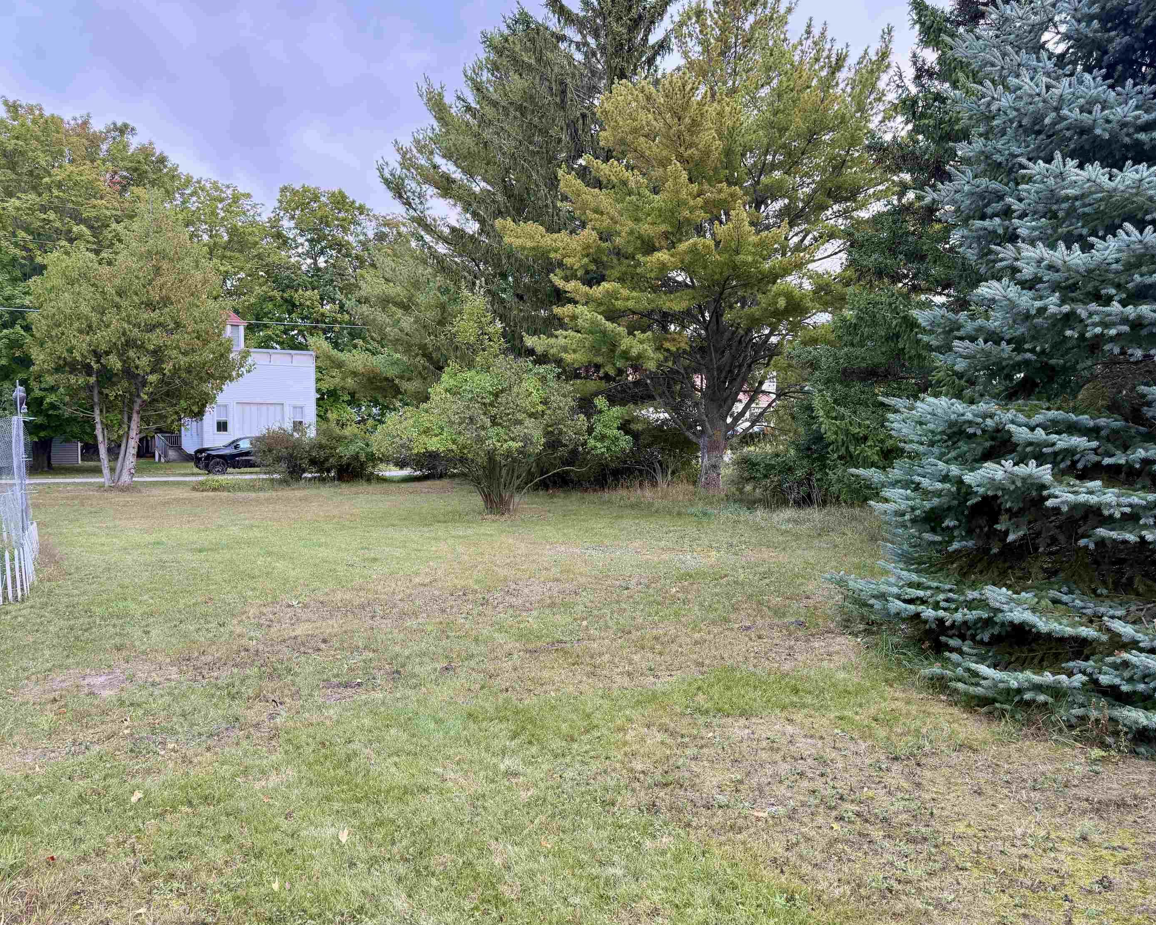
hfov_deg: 66.0
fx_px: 889
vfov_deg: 54.9
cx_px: 607
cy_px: 468
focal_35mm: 26
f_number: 1.78
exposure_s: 1/230
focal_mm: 6.76
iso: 125
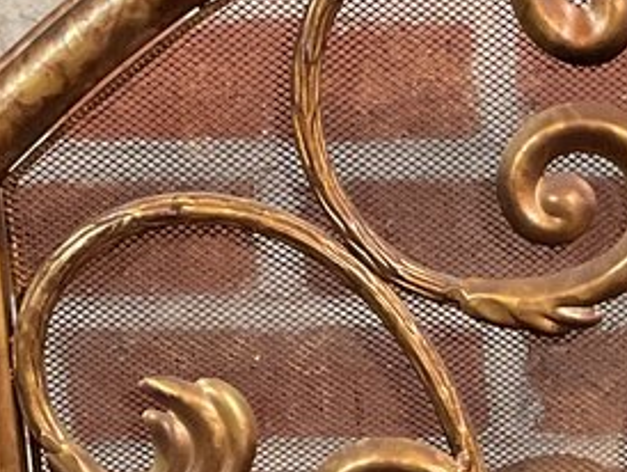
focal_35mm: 160
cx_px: 811
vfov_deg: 9.0
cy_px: 792
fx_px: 2901
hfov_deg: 12.0
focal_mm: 3
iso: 160
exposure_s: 1/60
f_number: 1.8
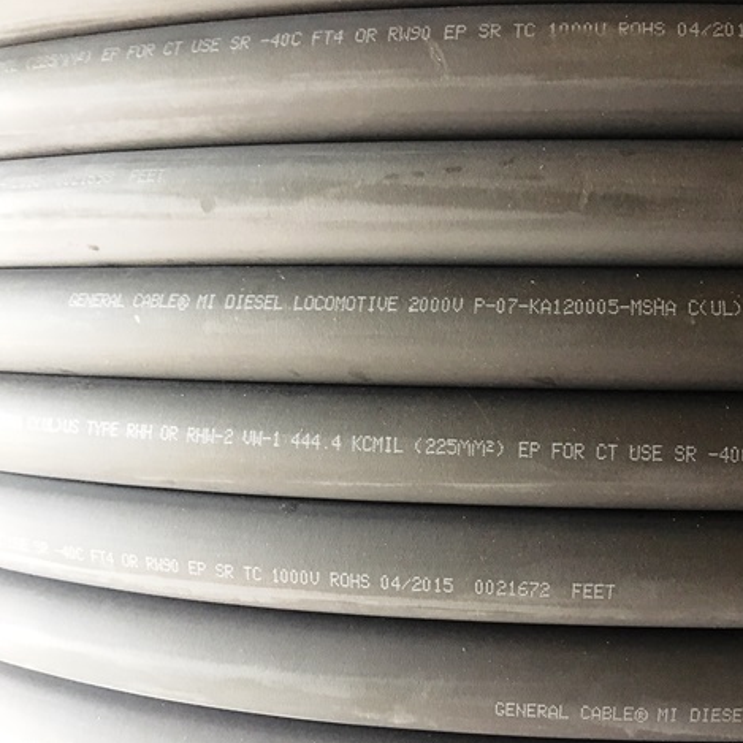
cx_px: 494
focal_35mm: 35
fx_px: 850
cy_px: 371
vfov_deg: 47.2
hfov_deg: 46.5
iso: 320
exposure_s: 1/15
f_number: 2.2
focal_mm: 4.15
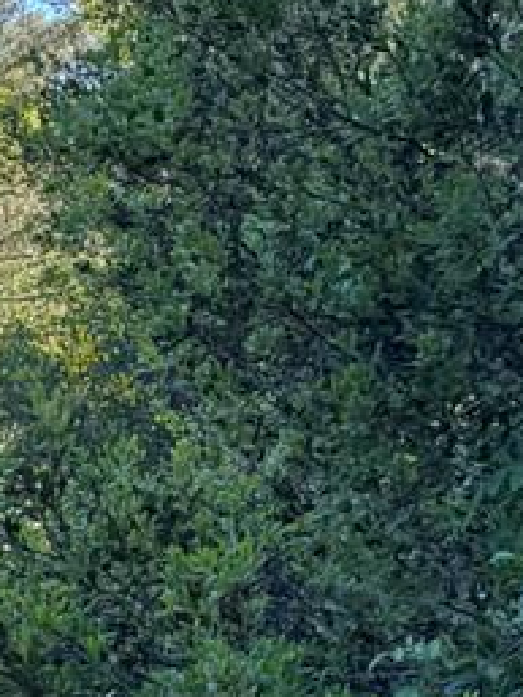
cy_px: 590
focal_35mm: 140
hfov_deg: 10.0
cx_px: -427
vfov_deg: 14.0
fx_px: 2818
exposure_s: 1/376
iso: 80
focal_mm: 6.76
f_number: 1.78
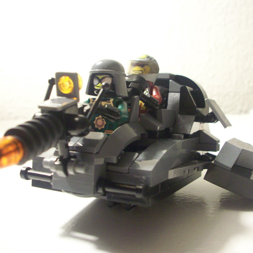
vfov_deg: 38.3
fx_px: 364
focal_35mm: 44
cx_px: 137
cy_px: 126
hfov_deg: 38.3
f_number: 2.8
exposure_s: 1/8
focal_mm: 6.2
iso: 161
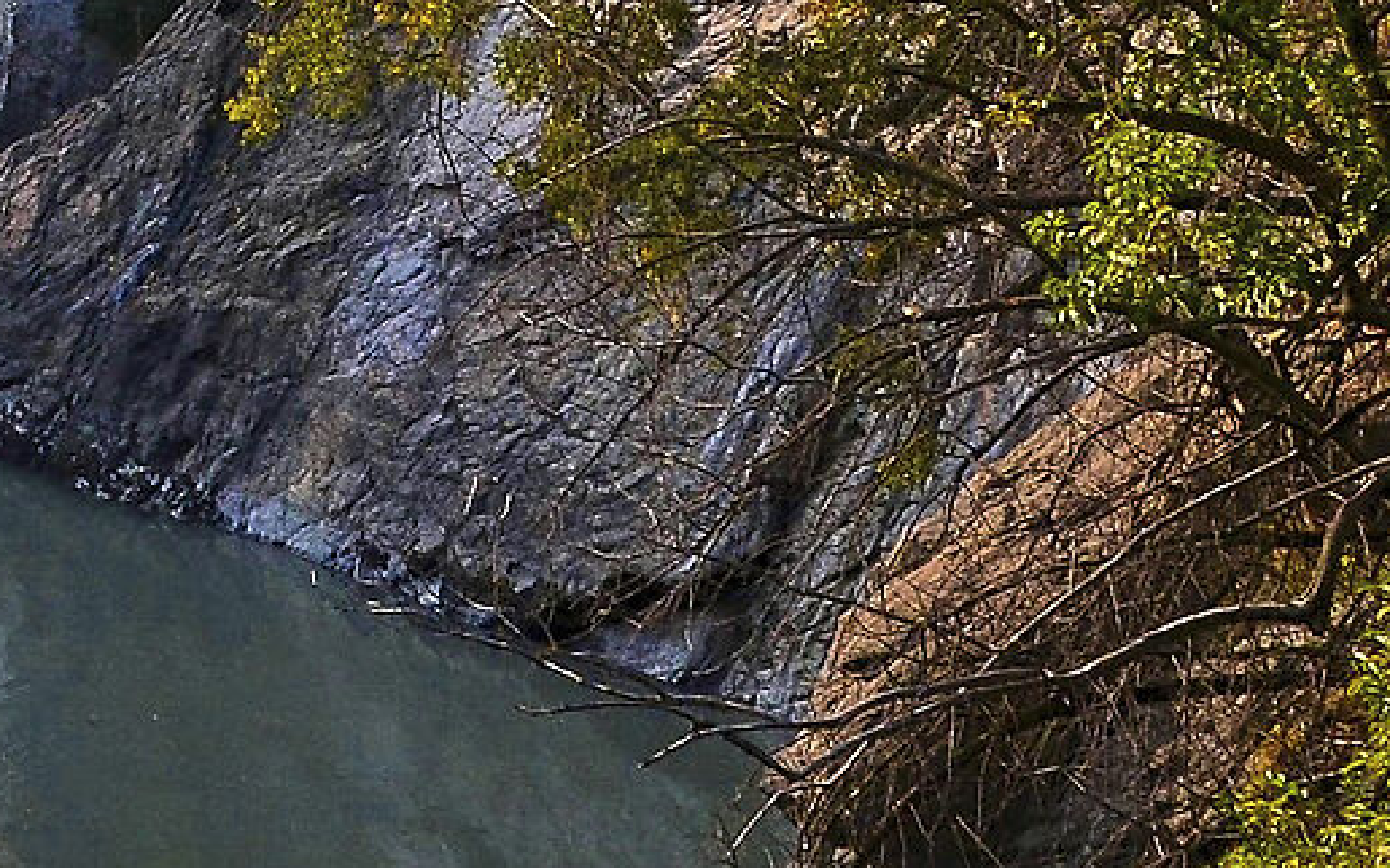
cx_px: -768
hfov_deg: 15.0
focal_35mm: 128
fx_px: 4847
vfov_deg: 10.1
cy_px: -119
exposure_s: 1/400
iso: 400
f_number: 11
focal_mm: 18
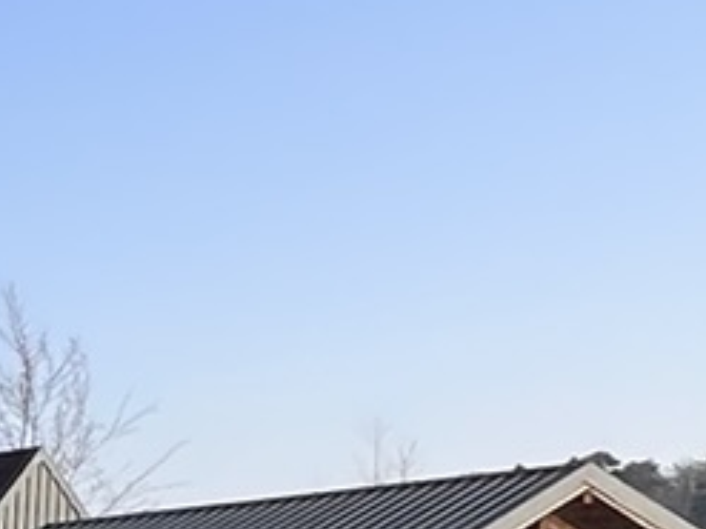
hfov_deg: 13.1
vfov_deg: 11.3
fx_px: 2202
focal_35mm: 108
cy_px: 1287
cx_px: -1043
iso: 32
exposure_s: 1/840
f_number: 1.8
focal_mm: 1.57
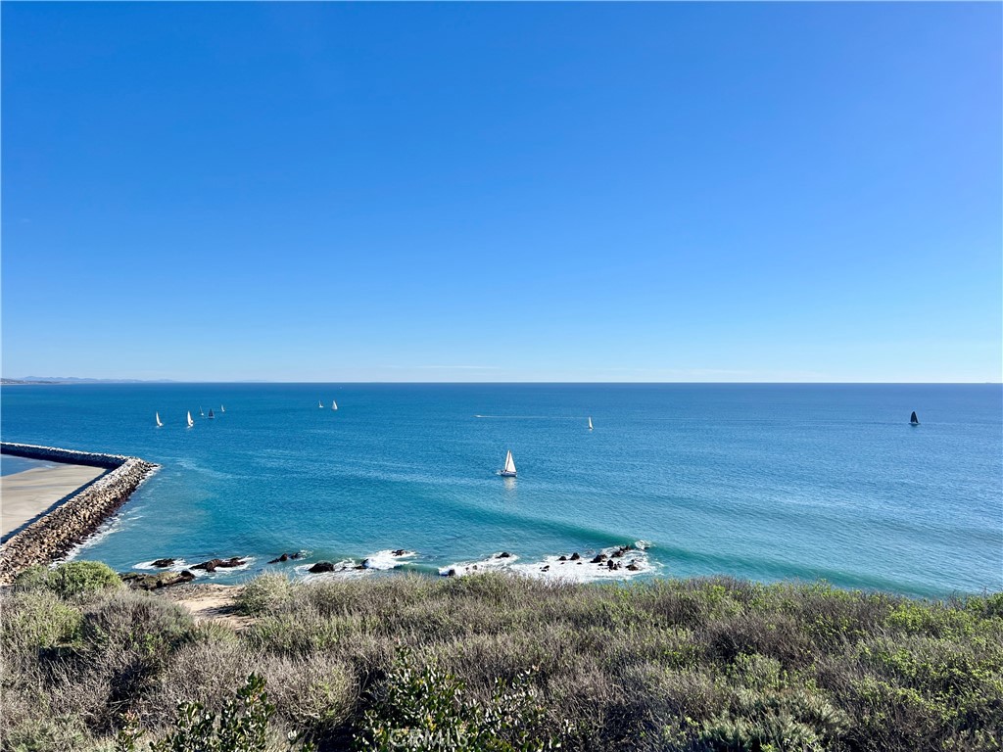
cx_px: 502
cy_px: 376
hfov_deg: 67.3
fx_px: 753
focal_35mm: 26
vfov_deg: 53.1
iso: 50
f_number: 1.5
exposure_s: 1/5587
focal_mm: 5.7
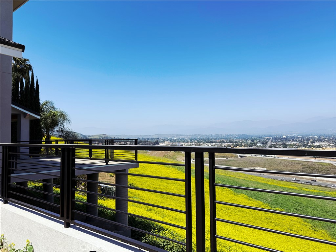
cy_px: 126
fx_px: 233
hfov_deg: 71.6
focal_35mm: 24
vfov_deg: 56.8
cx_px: 168
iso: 80
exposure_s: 1/3333
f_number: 1.78
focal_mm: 6.76
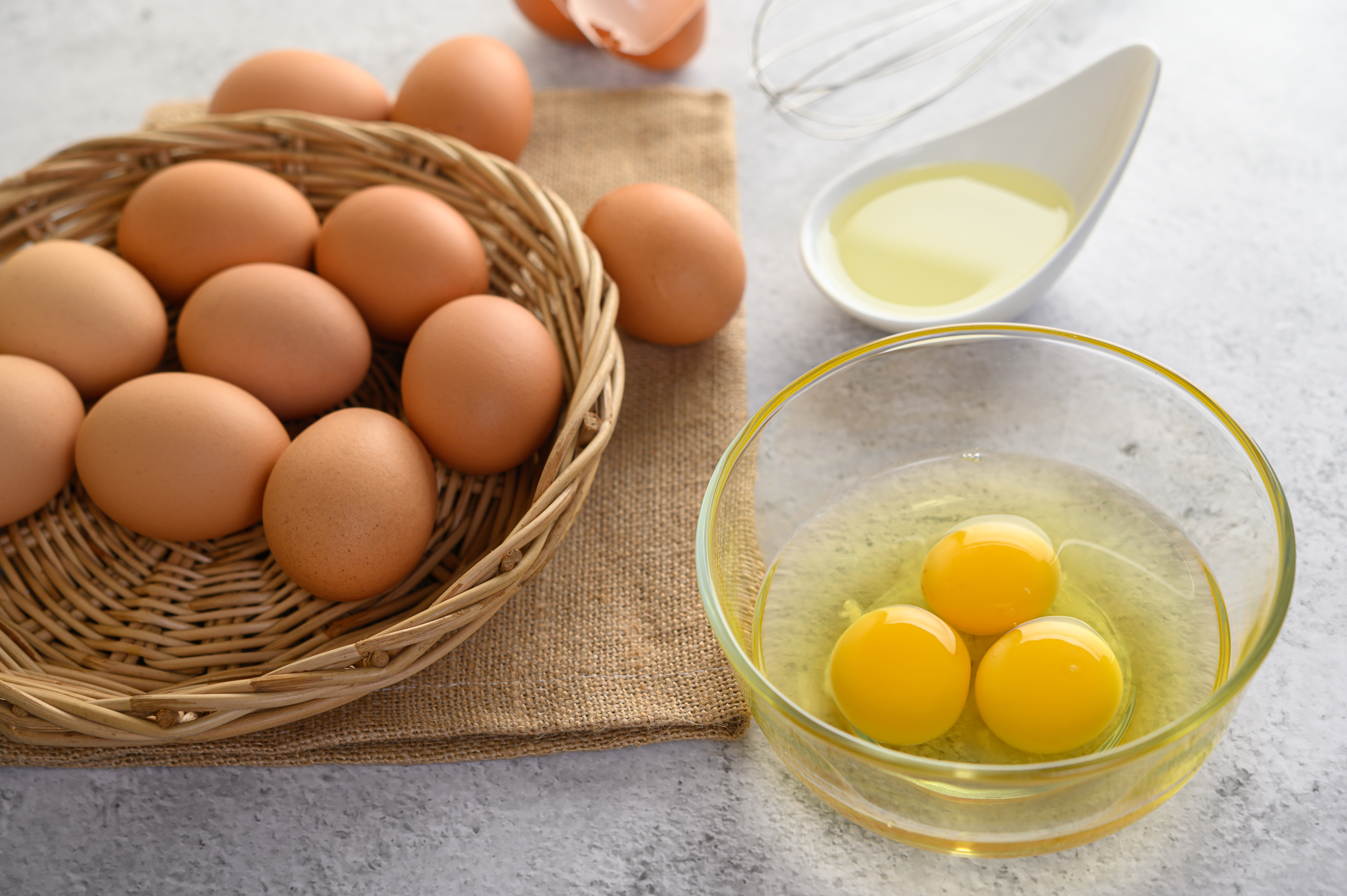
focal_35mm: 60
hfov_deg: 33.4
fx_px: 2243
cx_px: 674
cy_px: 448
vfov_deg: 22.6
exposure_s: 1/125
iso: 100
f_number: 5.6
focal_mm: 60
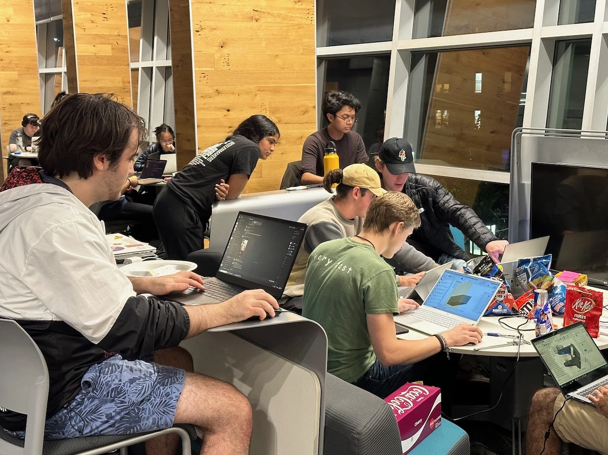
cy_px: 226
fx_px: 860
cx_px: 310
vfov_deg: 29.7
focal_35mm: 49
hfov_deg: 38.9
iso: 320
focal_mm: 6.86
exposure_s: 1/40
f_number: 1.78
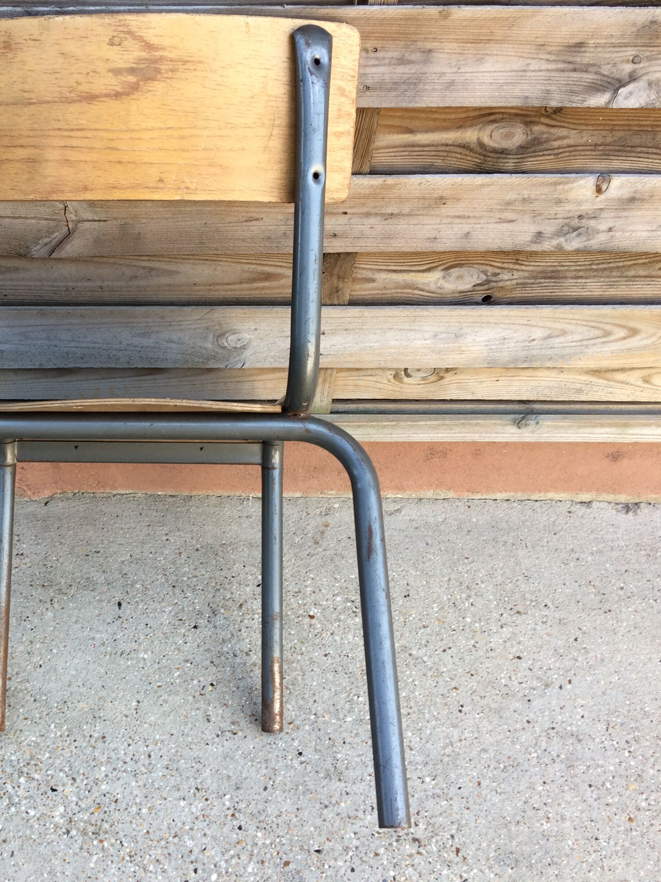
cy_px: 438
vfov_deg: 47.9
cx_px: 141
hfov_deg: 35.7
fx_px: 993
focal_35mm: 39
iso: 32
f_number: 2.2
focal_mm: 4.15
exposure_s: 1/123
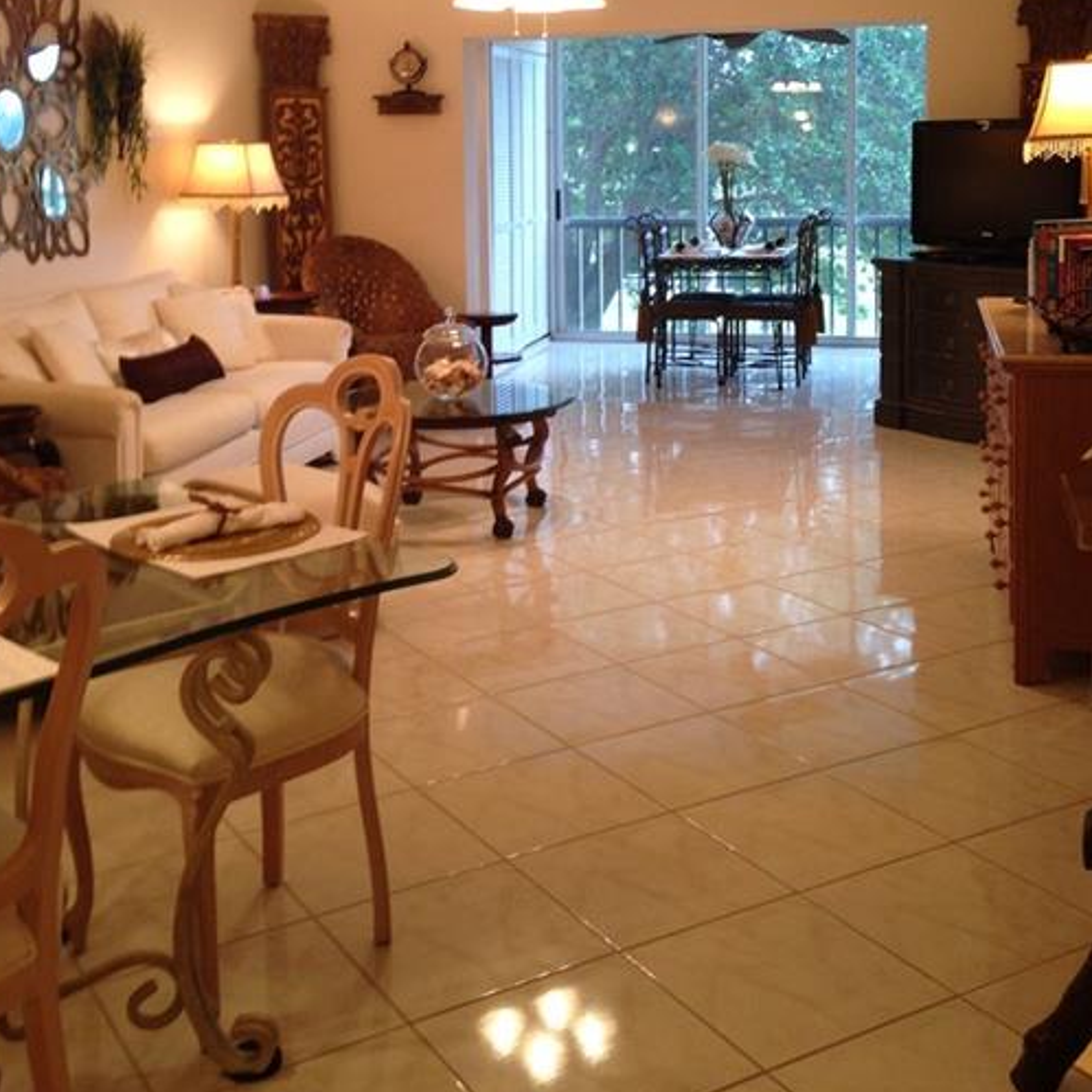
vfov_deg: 36.8
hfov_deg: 37.5
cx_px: 533
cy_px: 292
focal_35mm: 45
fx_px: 1606
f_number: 2.4
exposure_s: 1/20
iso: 80
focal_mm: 4.12
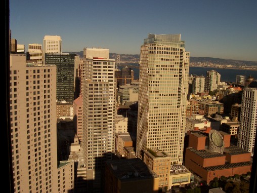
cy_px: 96
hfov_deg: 50.1
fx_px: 275
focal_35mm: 37
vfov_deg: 38.7
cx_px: 128
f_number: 5.6
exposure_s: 1/250
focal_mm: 5.6
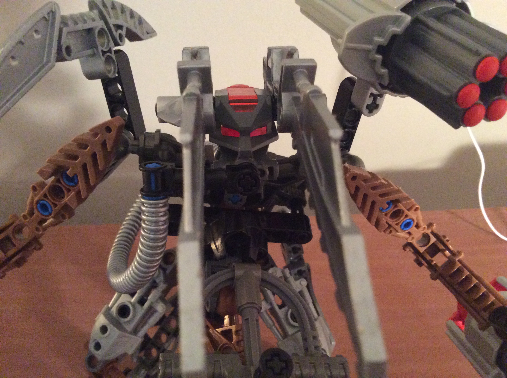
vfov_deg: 44.1
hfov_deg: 56.9
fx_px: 468
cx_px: 254
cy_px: 189
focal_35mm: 32
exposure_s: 1/15
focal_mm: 3.3
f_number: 2.4
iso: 400
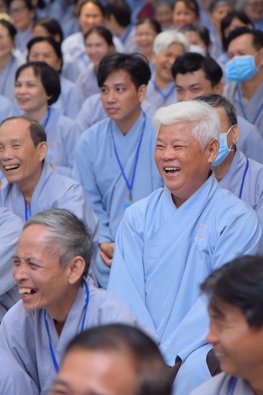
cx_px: 153
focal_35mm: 166
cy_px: 152
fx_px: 1820
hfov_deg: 8.3
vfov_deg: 12.4
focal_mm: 120
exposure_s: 1/160
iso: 1250
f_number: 4
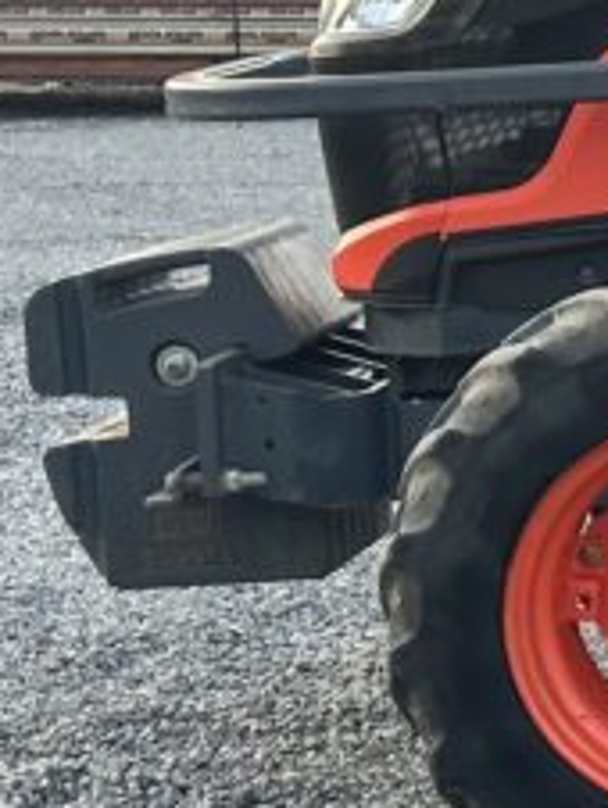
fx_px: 4465
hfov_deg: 7.2
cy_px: 220
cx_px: 1584
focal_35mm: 191
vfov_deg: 10.3
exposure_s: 1/84
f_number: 1.78
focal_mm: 6.86
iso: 80
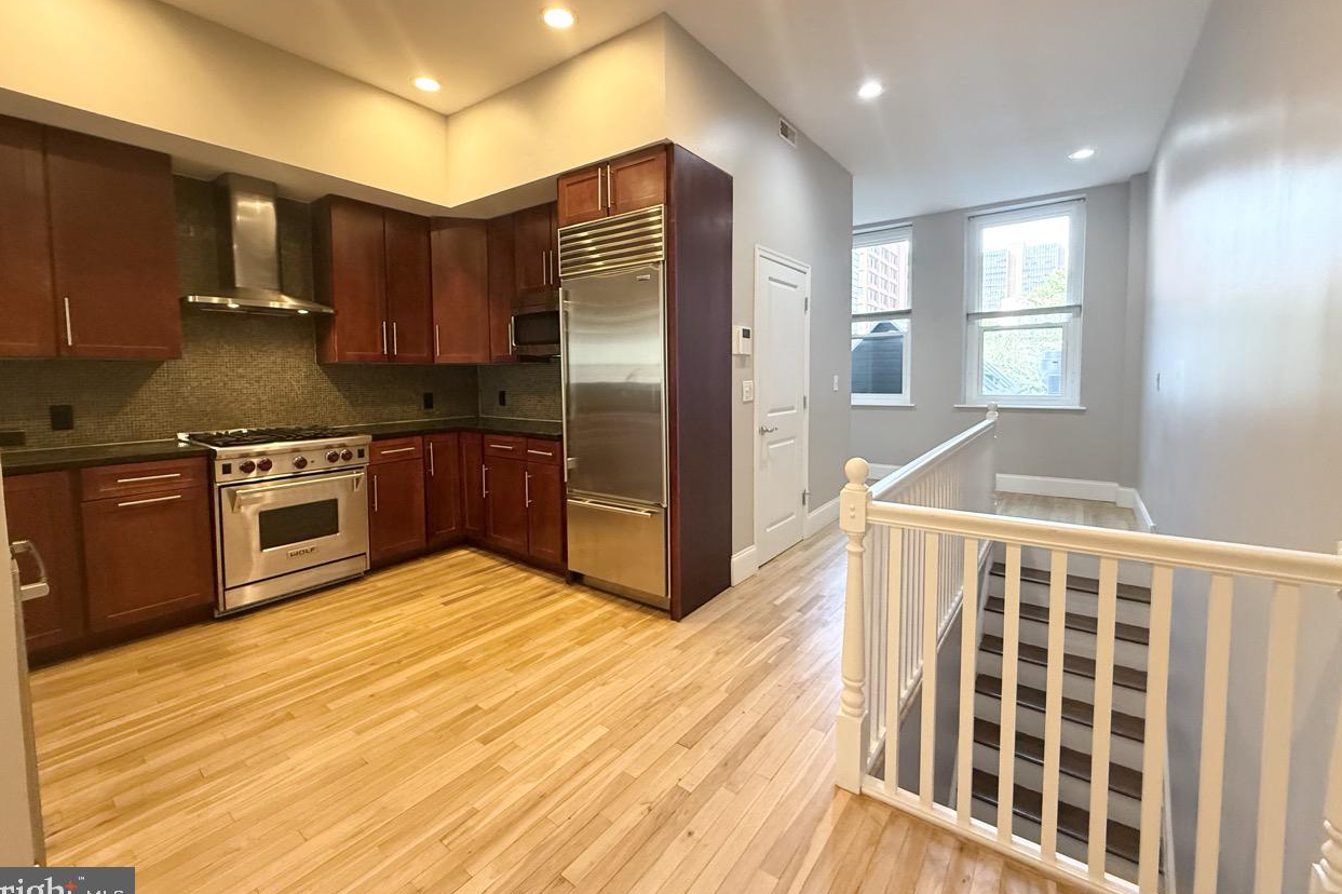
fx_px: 559
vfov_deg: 77.1
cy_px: 404
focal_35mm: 15
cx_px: 658
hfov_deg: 100.4
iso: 500
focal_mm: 2.22
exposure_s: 1/120
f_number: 2.2
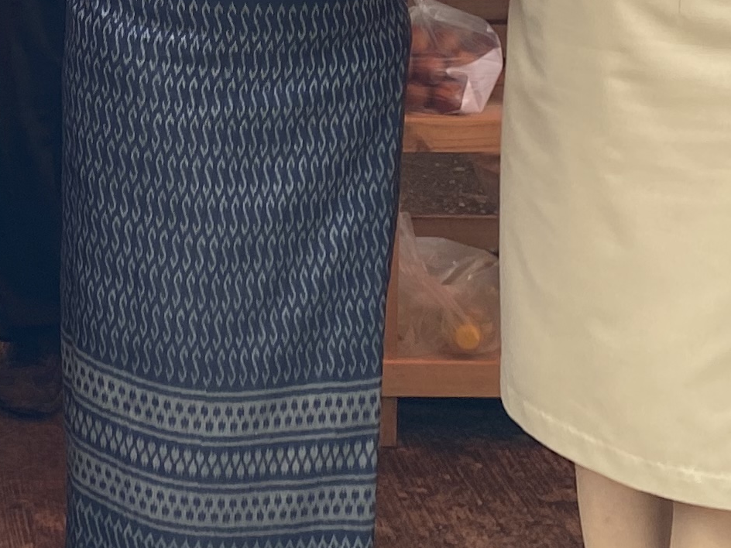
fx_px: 2344
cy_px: -309
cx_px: -458
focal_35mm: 111
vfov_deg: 12.6
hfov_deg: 15.8
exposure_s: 1/161
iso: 32
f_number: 1.8
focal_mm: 4.25
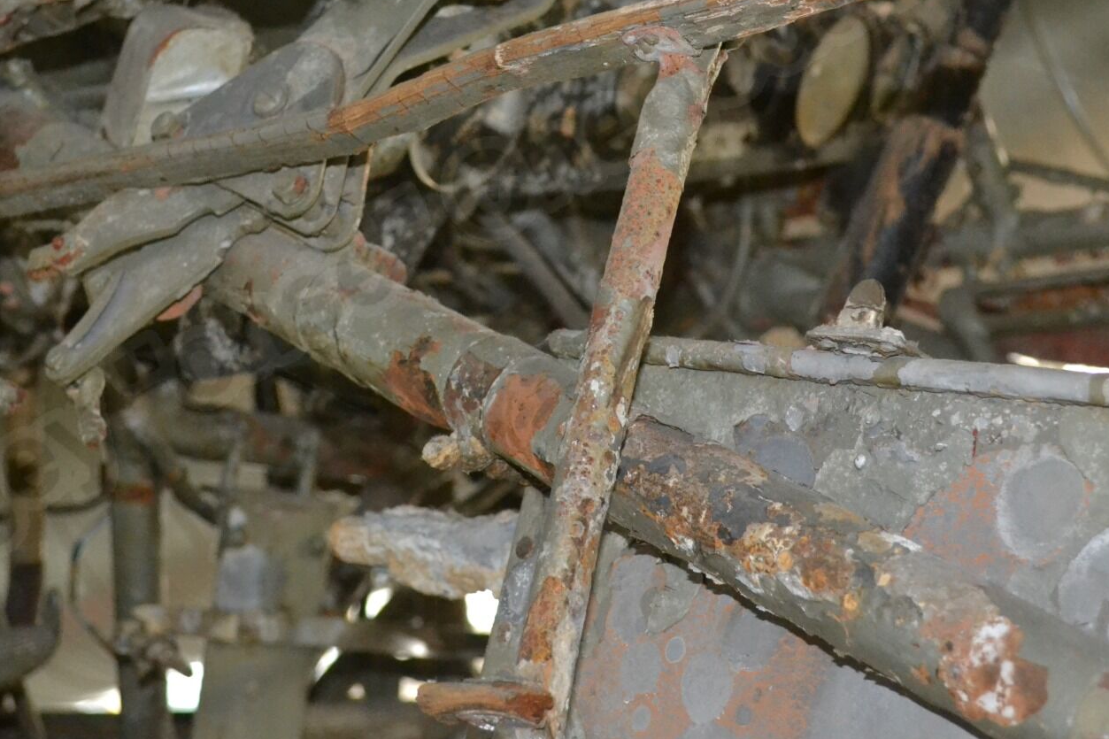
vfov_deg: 15.8
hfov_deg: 23.7
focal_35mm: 86
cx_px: 551
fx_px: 2643
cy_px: 157
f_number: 5
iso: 2800
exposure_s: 1/60
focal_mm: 35
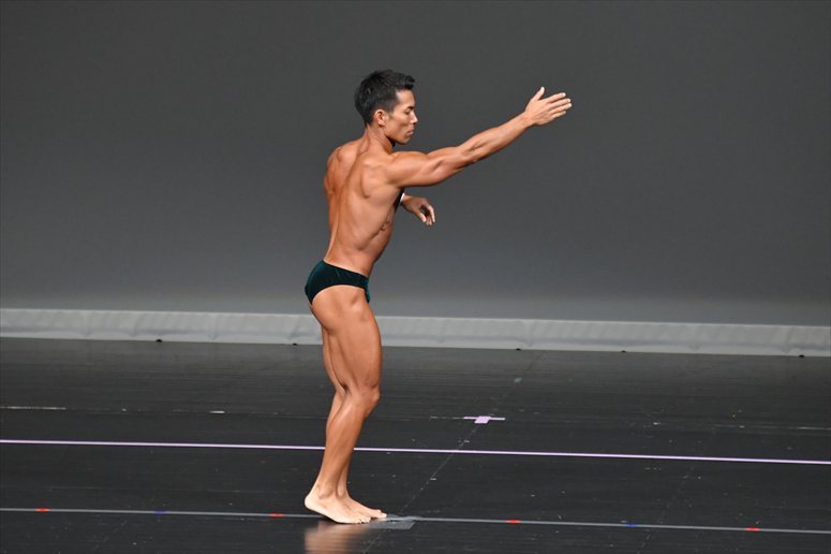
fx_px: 7268
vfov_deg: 4.4
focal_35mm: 315
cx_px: 416
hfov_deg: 6.5
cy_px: 277
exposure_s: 1/400
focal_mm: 210
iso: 4000
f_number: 5.6
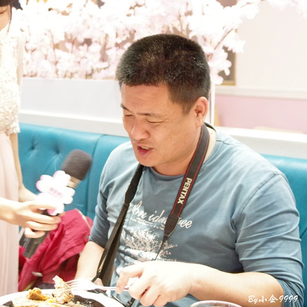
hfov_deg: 25.8
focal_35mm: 66
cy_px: 151
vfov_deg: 26.1
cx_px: 76
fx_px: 662
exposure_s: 1/50
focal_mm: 31
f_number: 3.5
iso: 3200
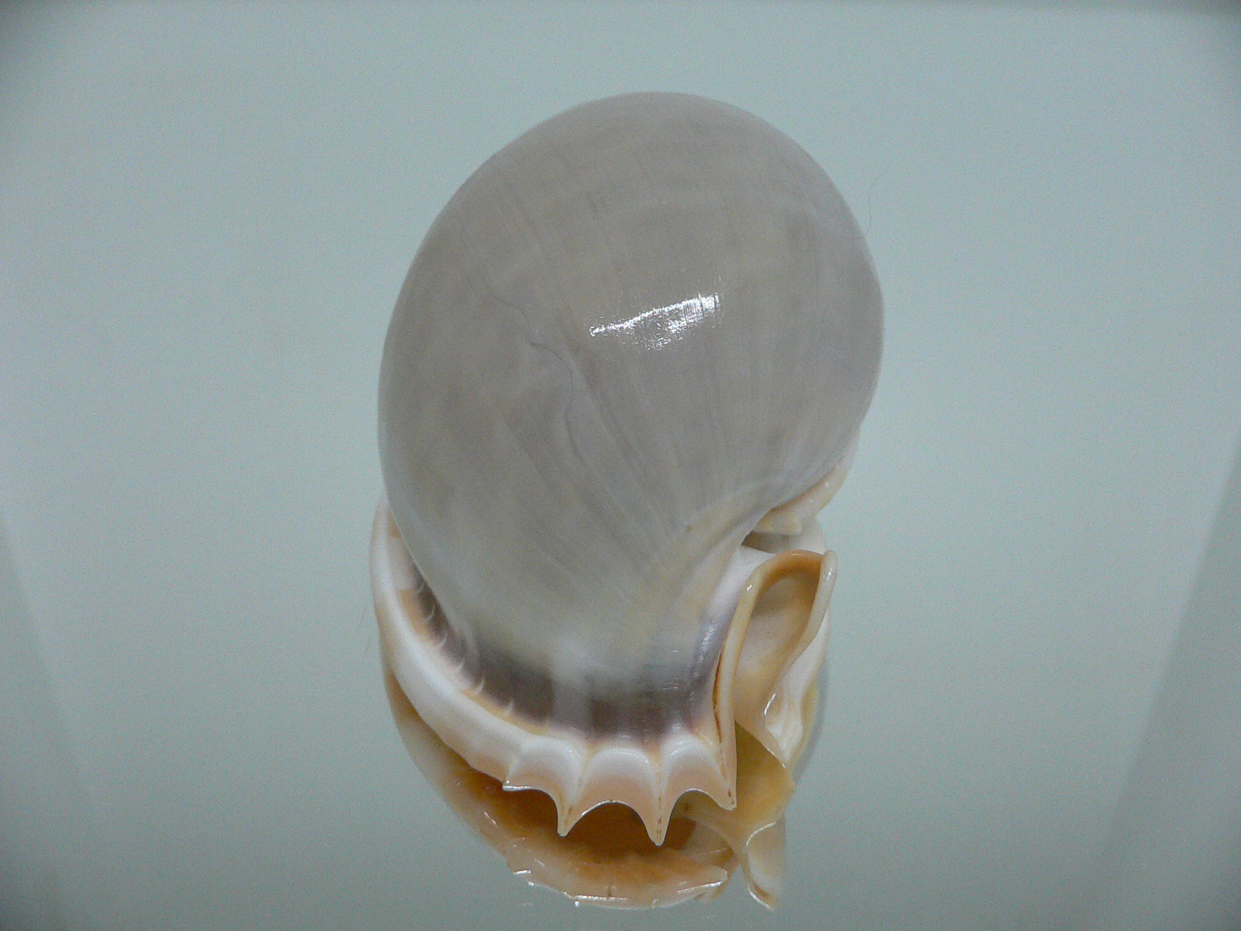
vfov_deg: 40.7
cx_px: 620
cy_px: 466
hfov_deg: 52.6
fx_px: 1255
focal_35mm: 35
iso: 200
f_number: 2.8
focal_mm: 4.6
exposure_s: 1/60
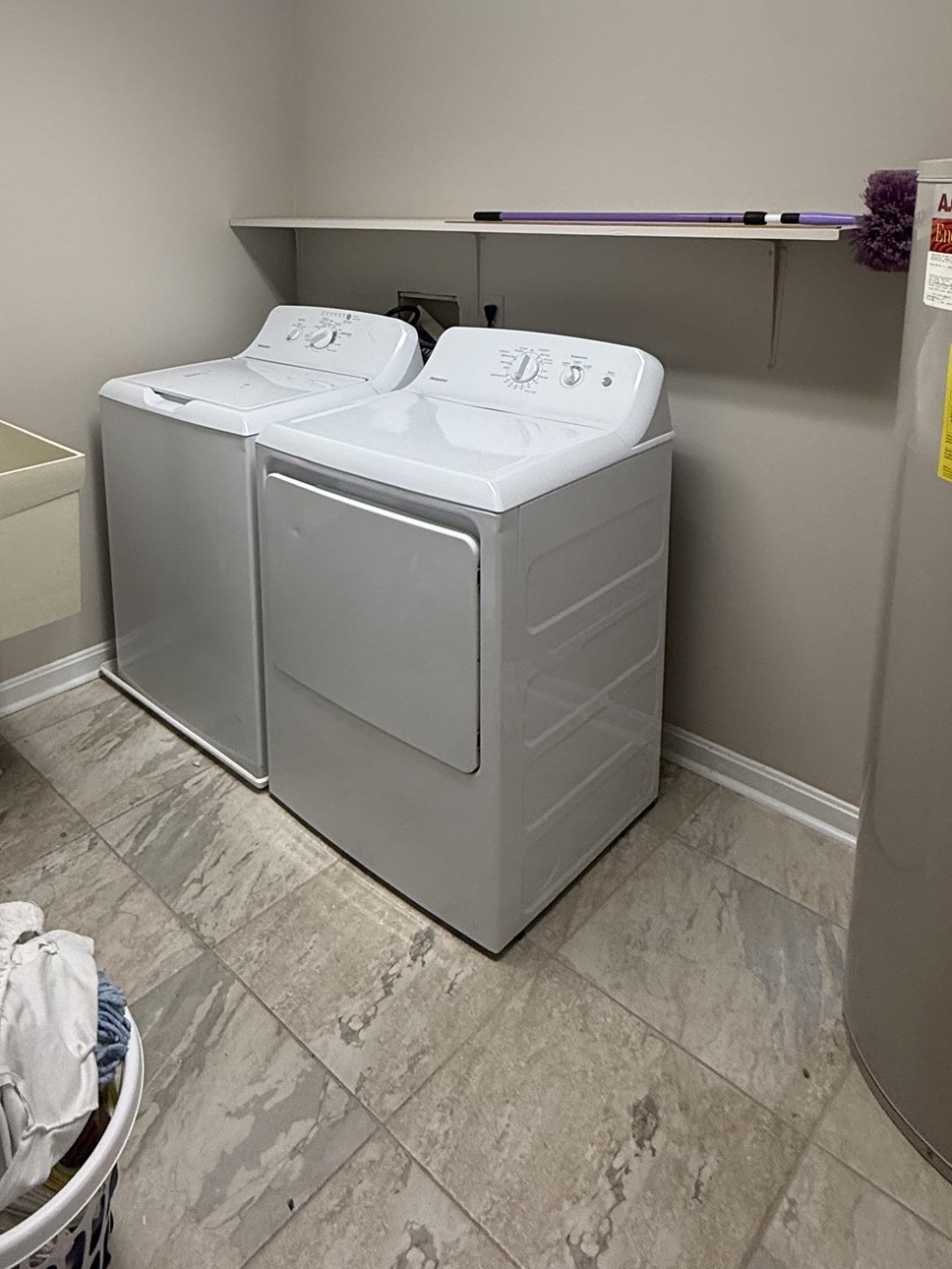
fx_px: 916
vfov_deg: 65.9
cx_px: 334
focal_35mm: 25
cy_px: 345
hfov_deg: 54.0
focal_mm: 2.22
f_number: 2.2
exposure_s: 1/120
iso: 160
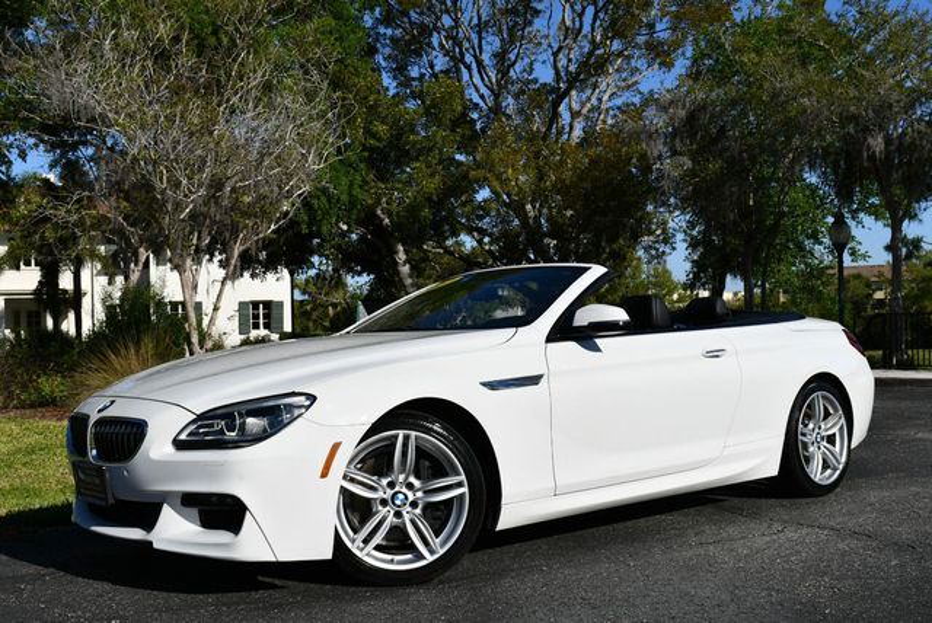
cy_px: 312
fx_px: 1036
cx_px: 466
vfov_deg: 33.5
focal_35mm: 40
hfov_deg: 48.4
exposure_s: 1/400
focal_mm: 20
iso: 100
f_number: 10
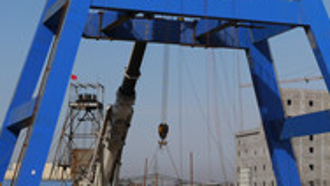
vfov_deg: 10.1
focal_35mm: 116
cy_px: -89
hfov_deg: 18.1
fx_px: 1016
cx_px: 304
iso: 160
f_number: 10
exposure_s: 1/500
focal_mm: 20
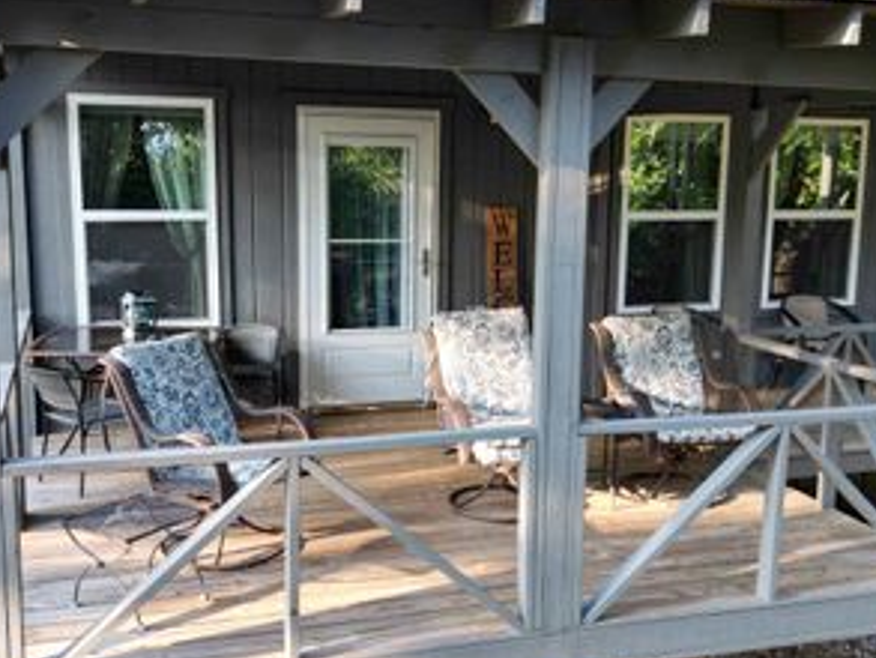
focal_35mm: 41
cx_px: 422
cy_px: 348
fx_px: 1038
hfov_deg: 45.7
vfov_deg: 35.2
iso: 120
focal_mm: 6.72
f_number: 1.7
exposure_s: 1/200
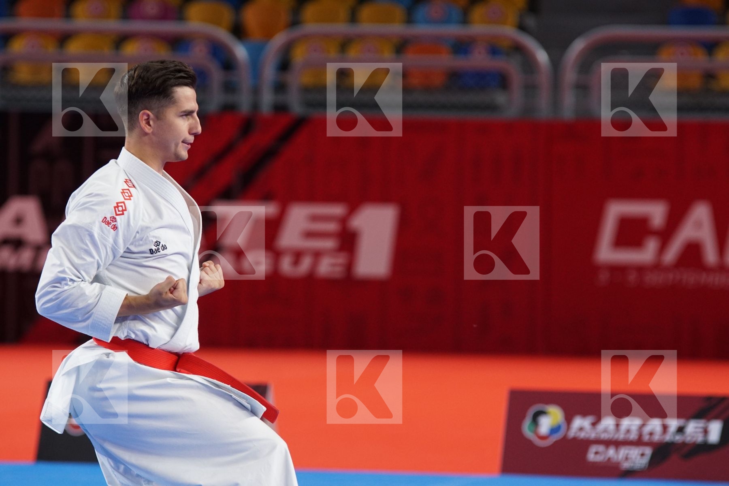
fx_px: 4860
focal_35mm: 240
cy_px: 243
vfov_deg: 5.7
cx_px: 364
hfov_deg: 8.6
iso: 800
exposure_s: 1/400
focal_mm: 160
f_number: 3.2
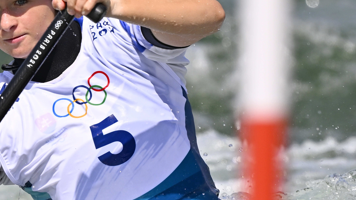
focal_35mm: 972
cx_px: 65
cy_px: 163
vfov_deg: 1.3
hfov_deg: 2.2
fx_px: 9175
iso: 200
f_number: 6.3
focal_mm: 400
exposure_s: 1/2000
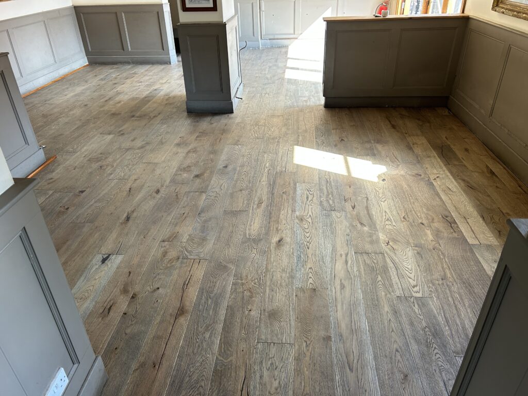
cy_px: 198
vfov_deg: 53.1
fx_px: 397
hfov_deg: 67.3
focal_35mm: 26
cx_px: 264
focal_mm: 5.7
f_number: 1.5
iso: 100
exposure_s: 1/121
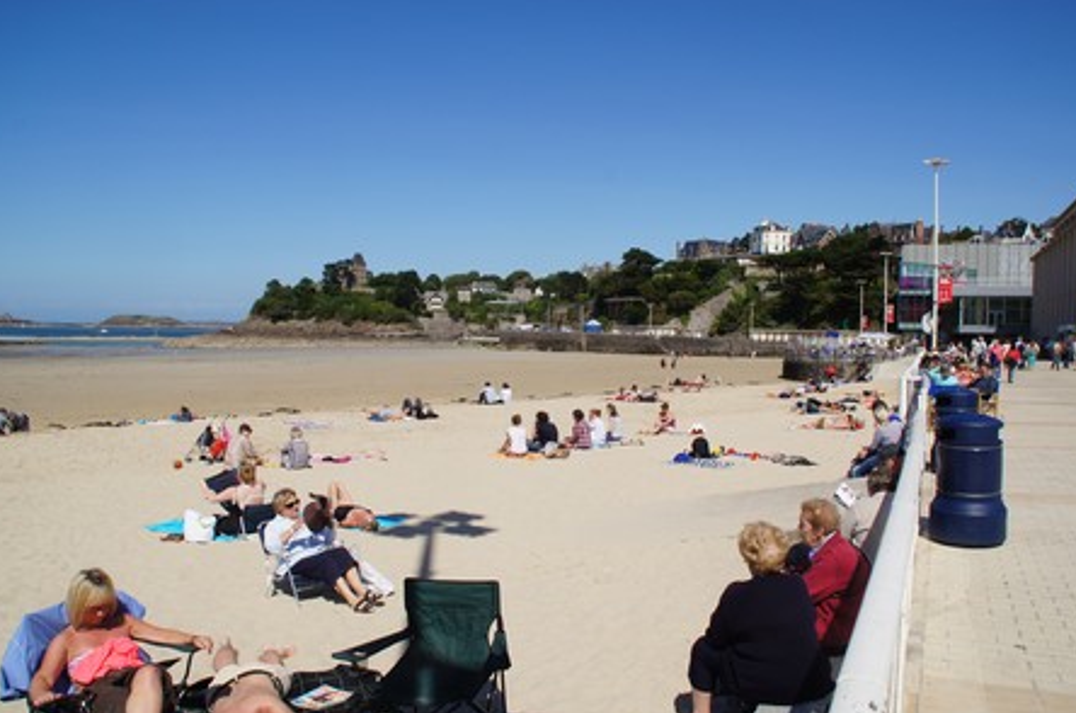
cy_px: 353
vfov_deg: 46.2
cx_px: 540
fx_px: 835
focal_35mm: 28
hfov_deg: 65.6
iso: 100
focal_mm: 18
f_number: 11
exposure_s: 1/250
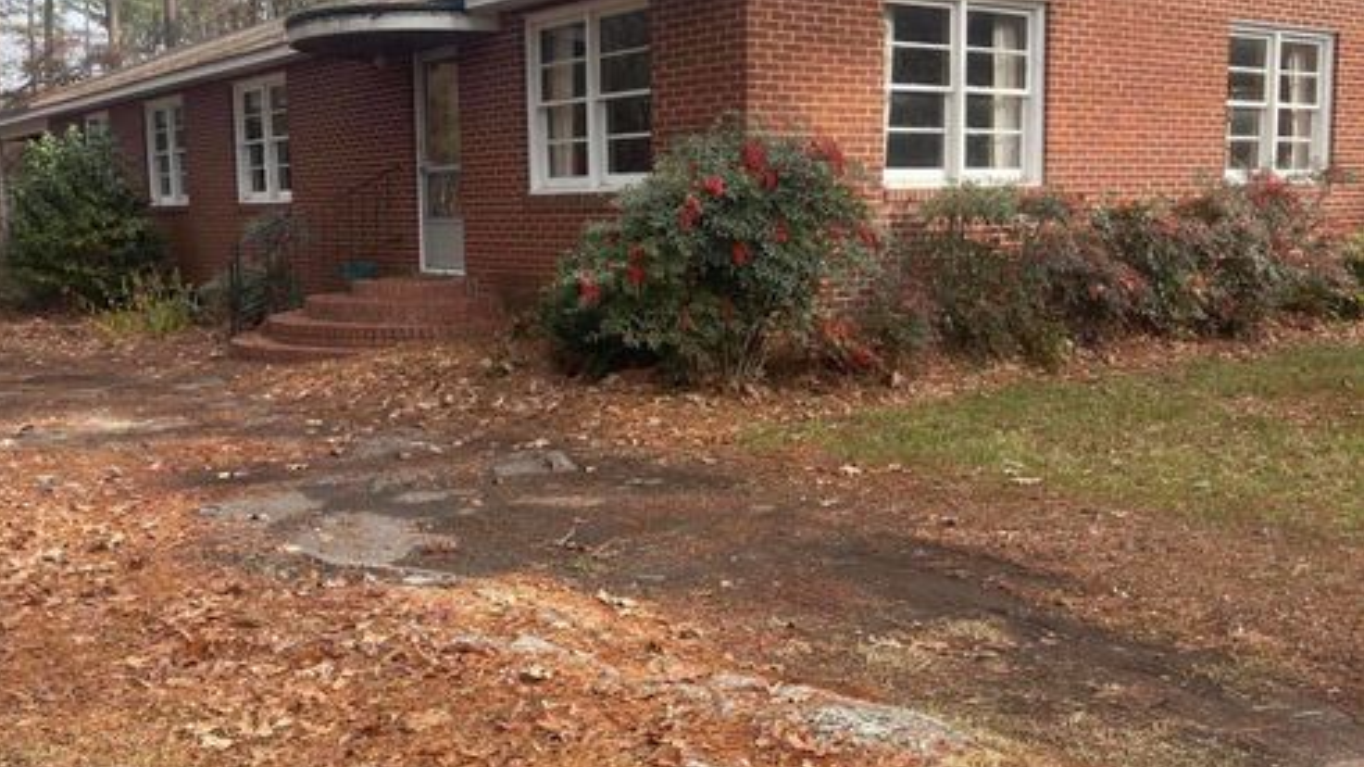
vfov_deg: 32.0
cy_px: 368
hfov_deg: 54.0
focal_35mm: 37
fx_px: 1338
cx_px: 672
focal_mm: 5.1
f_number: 1.6
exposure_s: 1/726
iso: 32
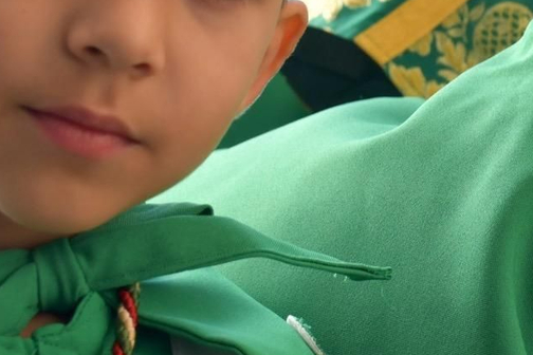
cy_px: -10
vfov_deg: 10.7
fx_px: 1880
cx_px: 539
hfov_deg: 15.8
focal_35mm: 127
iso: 400
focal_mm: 27
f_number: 5.6
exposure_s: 1/250
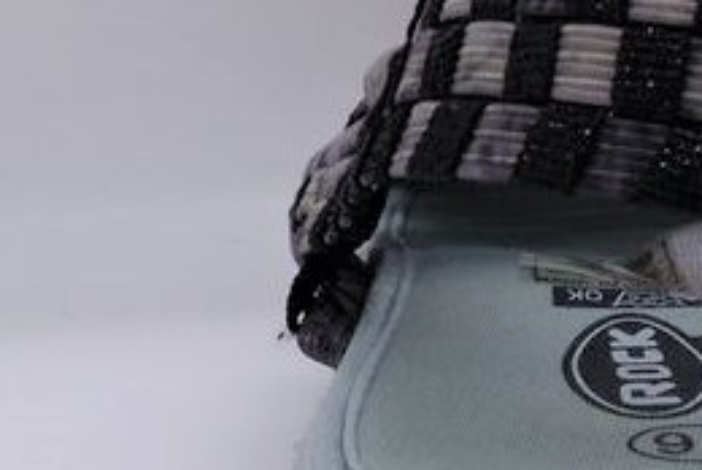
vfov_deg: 21.8
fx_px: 1210
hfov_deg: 30.5
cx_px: 668
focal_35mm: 62
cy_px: 357
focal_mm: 4.5
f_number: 4
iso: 100
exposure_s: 1/320
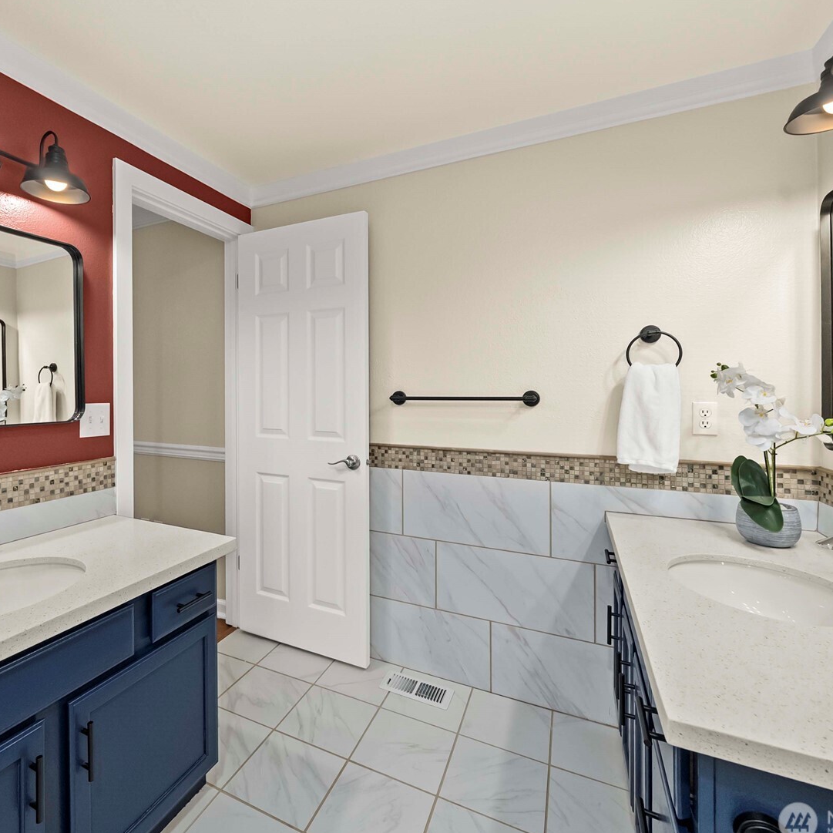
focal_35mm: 16
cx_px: 313
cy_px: 415
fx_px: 436
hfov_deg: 85.8
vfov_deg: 87.4
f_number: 7.1
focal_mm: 12
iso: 4000
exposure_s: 1/30
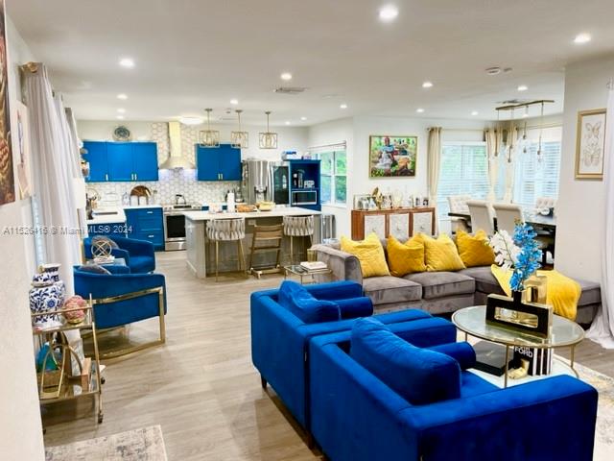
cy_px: 230
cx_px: 307
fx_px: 461
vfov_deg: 53.1
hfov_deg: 67.3
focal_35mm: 26
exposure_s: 1/60
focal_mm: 5.1
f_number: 1.6
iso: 200
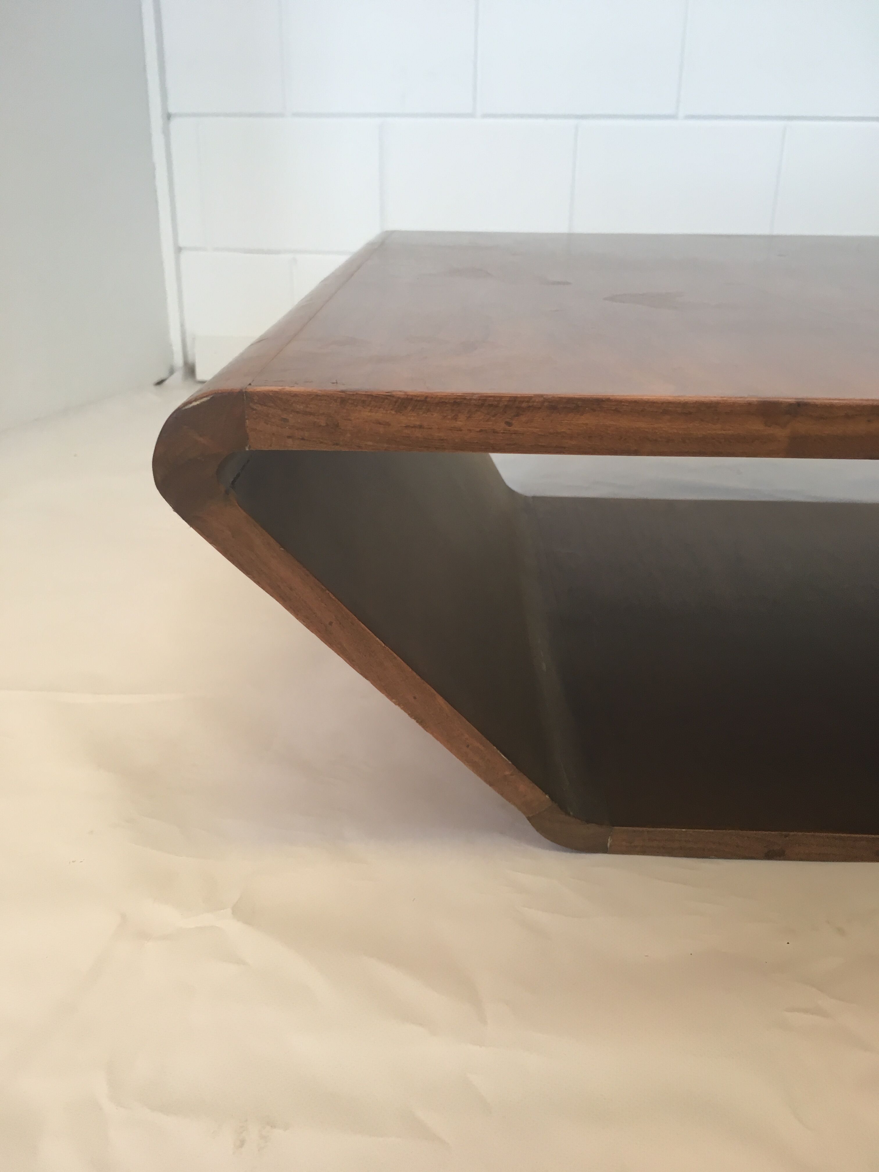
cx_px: 440
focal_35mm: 29
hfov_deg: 48.2
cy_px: 586
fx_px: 982
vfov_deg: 61.7
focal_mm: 4.15
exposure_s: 1/33
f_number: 2.2
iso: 32
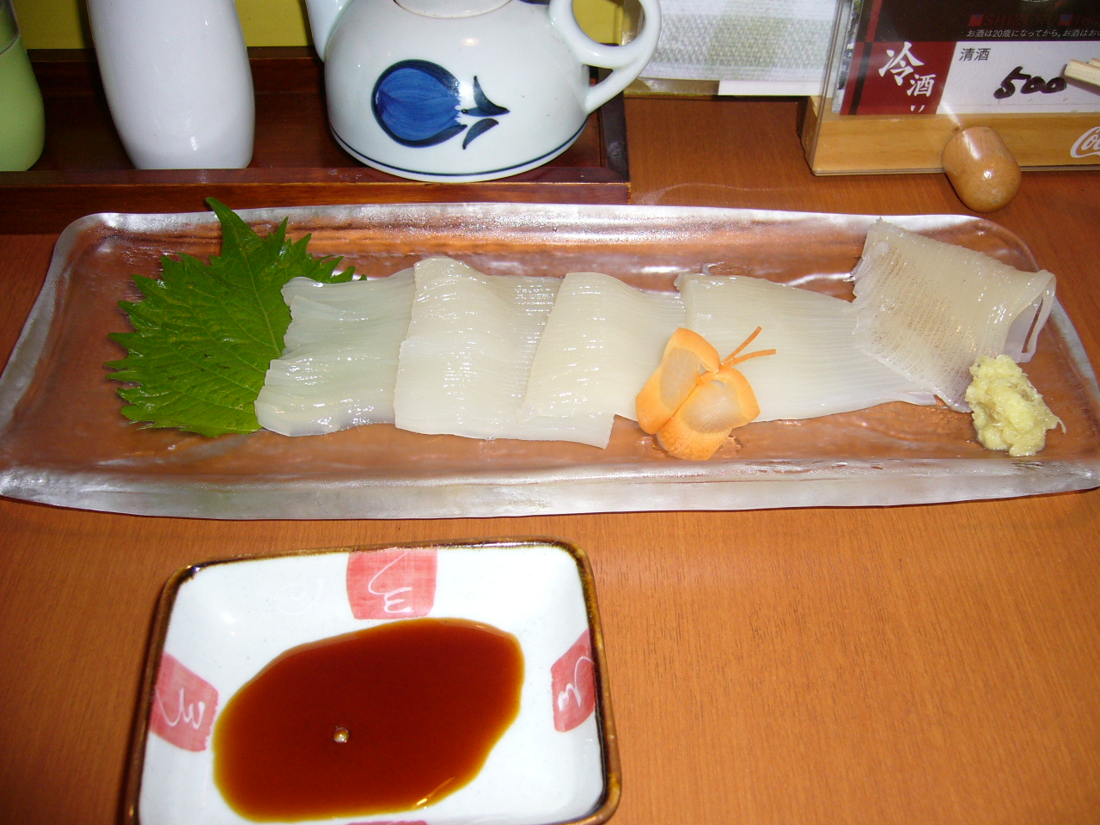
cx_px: 550
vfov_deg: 40.7
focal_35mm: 35
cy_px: 412
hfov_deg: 52.6
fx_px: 1112
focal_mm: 5.8
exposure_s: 1/60
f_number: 2.8
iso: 100
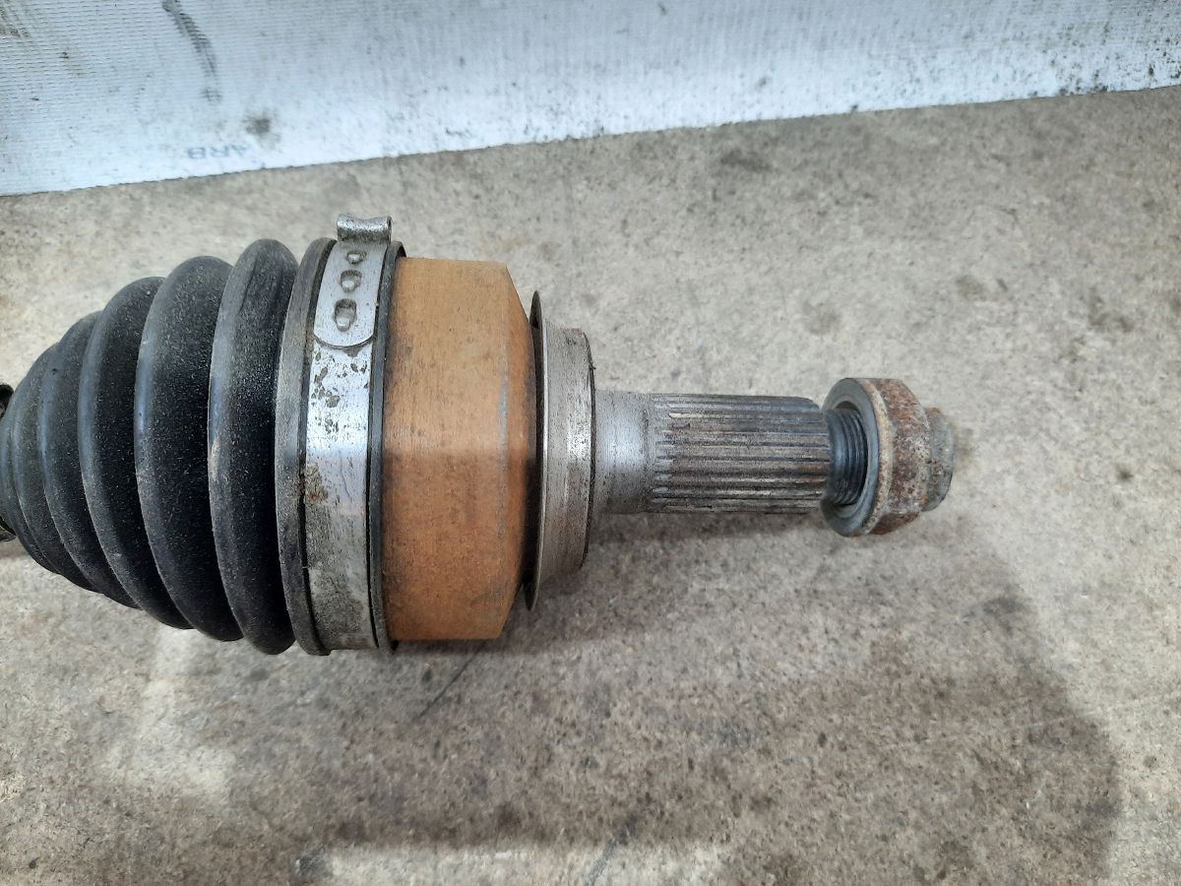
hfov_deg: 69.4
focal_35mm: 25
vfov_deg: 54.9
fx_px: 853
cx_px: 590
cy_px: 443
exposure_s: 1/33
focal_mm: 4.6
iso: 250
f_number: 2
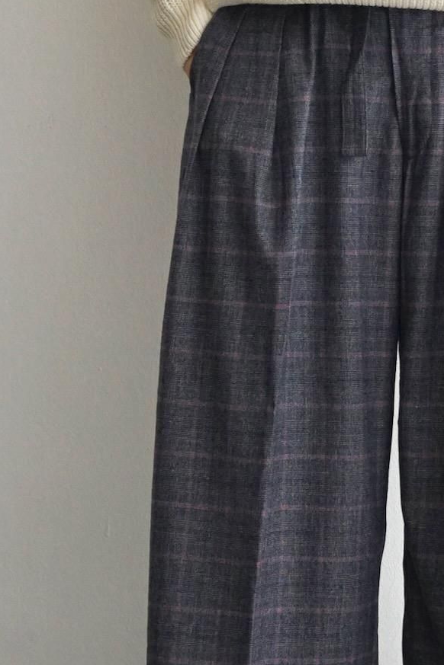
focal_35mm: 99
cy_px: 388
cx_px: 395
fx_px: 1831
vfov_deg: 20.6
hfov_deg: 13.7
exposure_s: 1/160
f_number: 4.5
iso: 1000
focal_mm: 48
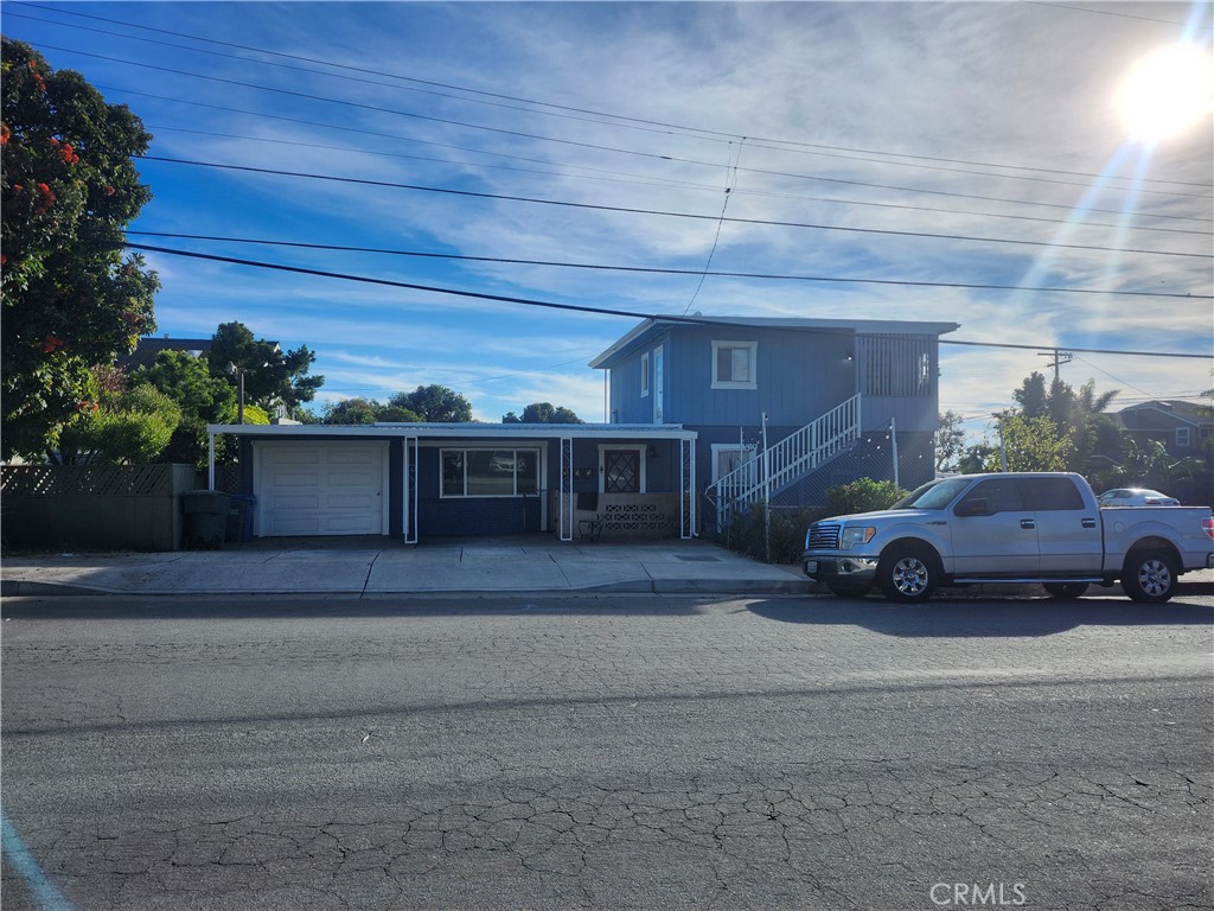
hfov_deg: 73.9
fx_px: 807
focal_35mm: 23
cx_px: 607
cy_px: 456
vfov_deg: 58.9
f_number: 1.8
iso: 25
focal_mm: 5.54
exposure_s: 1/3109
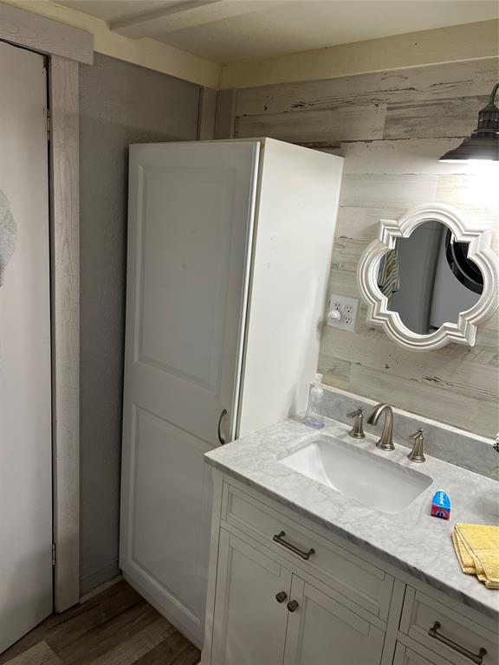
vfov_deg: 67.3
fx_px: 500
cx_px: 250
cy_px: 332
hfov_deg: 53.1
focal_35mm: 26
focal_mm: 5.7
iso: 80
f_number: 1.5
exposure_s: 1/120
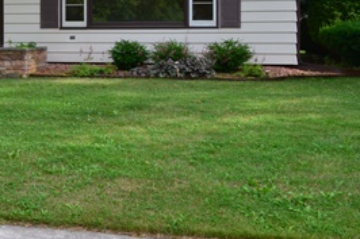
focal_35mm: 65
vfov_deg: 20.5
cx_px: -62
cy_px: 29
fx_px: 650
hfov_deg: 27.6
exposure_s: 1/200
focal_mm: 18
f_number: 10
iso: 400
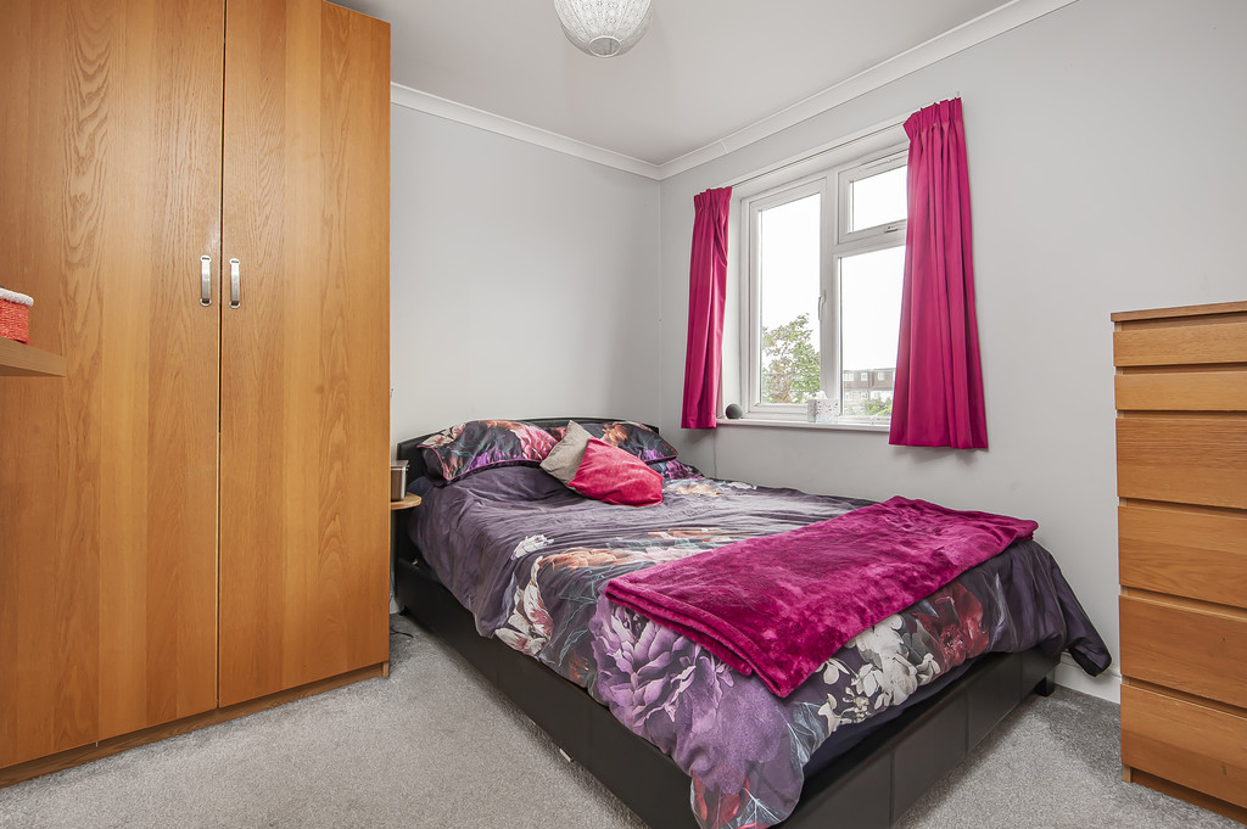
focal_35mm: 16
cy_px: 414
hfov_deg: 96.8
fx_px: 554
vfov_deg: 73.7
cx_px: 624
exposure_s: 1/30
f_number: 9
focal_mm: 16
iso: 320
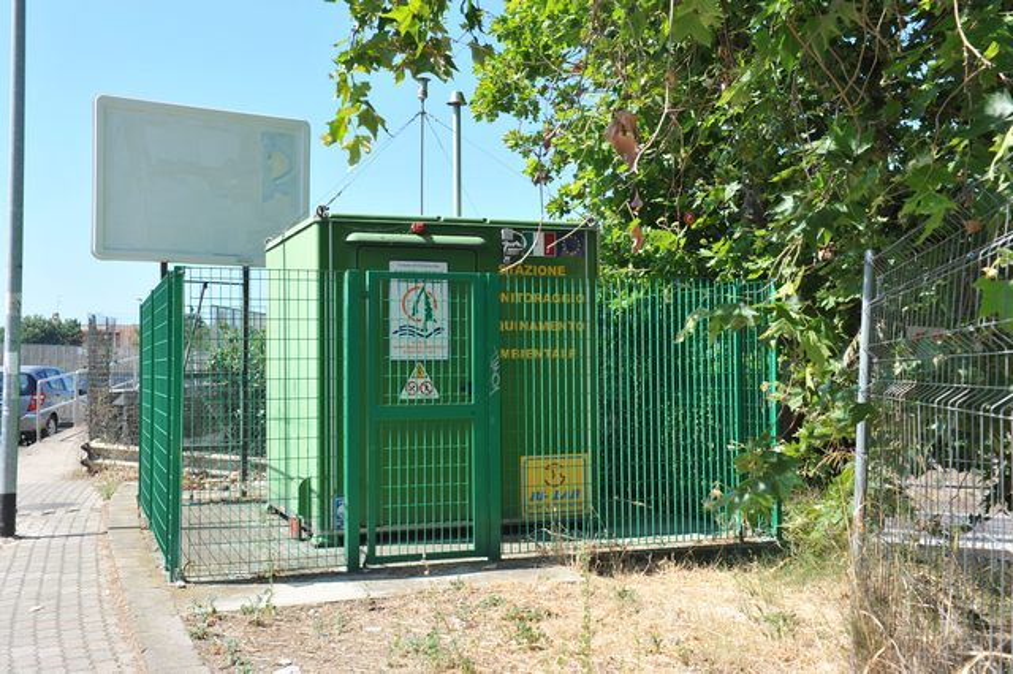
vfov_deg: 33.4
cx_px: 506
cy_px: 337
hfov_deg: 48.5
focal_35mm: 40
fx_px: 1125
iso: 320
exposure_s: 1/250
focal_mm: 40
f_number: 8
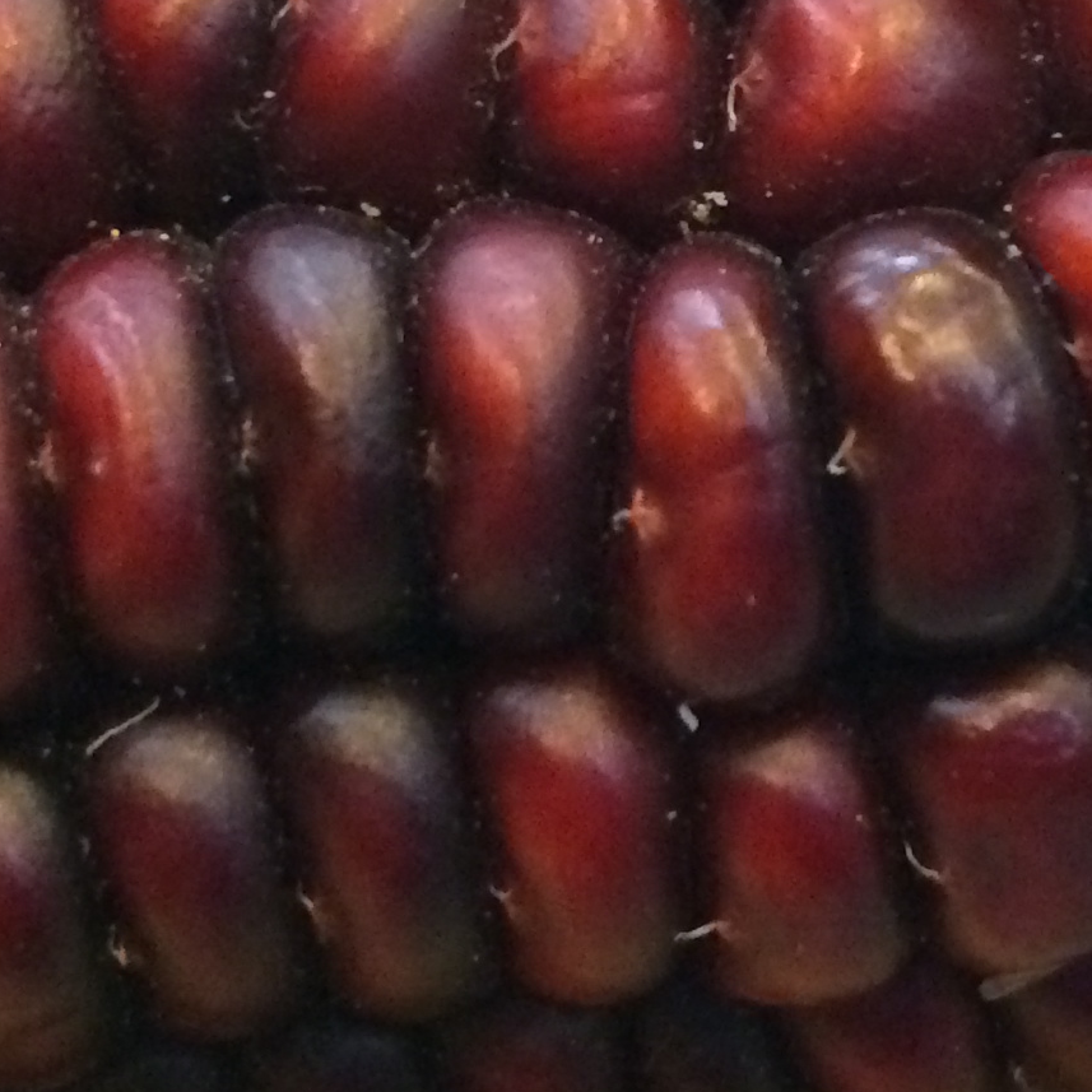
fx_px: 3605
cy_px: 334
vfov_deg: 17.2
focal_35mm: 101
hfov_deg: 17.0
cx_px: 934
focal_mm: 4.12
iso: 320
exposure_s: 1/20
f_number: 2.2
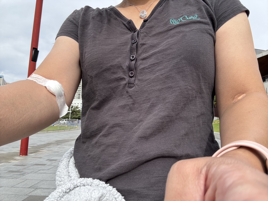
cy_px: 100
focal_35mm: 23
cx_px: 134
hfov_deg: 73.9
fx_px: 178
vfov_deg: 58.9
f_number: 1.9
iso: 25
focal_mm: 2.69
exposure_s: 1/433
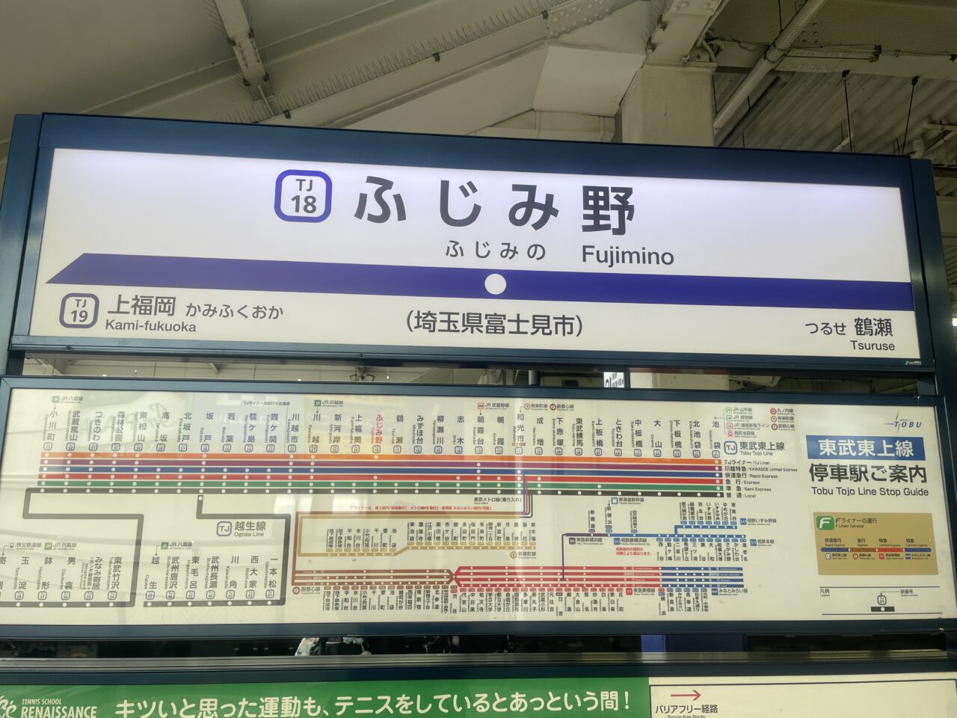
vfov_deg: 53.1
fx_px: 719
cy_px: 359
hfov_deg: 67.3
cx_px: 478
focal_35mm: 26
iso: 32
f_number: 1.6
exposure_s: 1/173
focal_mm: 4.2
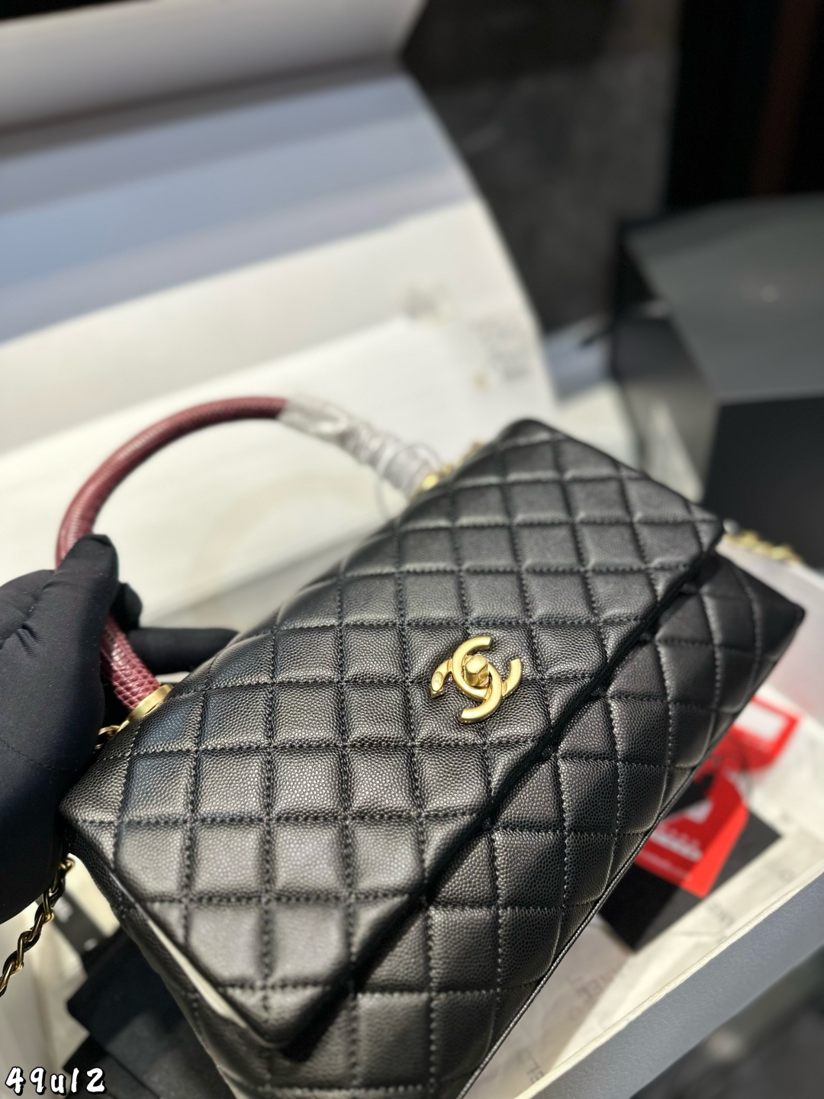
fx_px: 762
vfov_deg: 71.6
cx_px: 412
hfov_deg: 56.8
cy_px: 550
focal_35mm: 24
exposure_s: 1/50
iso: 125
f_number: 1.78
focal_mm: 6.86
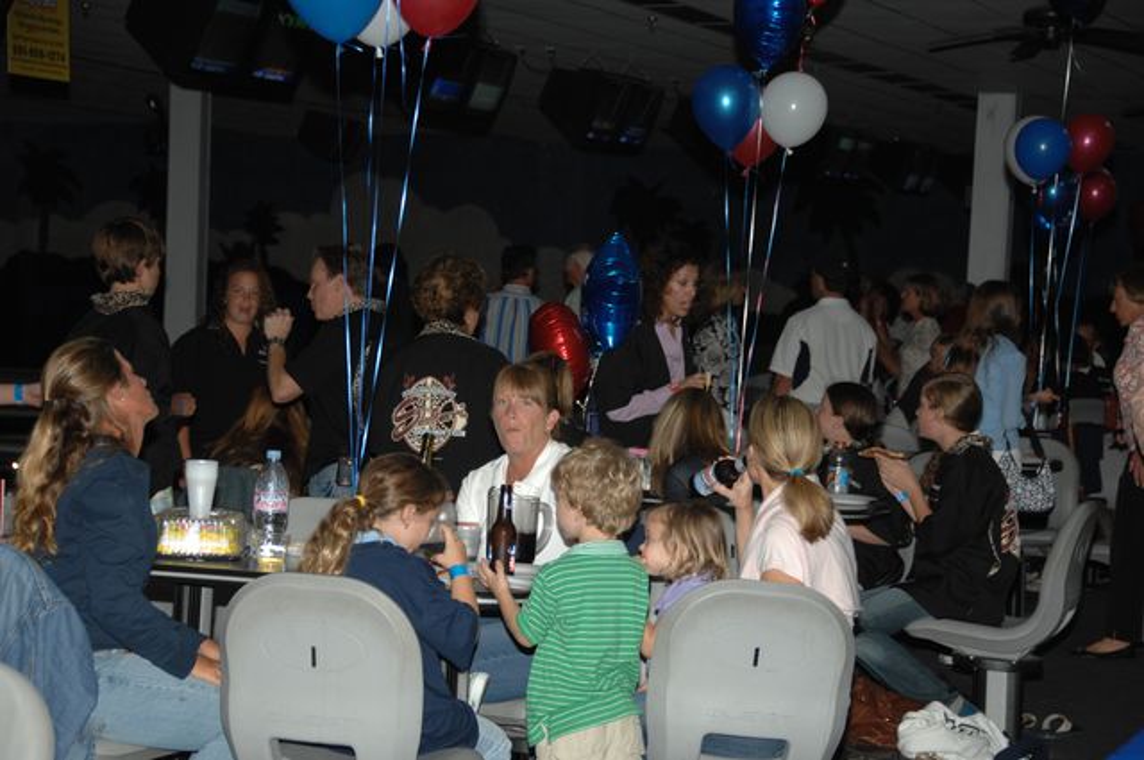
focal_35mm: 105
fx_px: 3332
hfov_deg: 19.5
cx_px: 572
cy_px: 380
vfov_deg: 13.0
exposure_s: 1/125
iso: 200
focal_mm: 70
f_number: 5
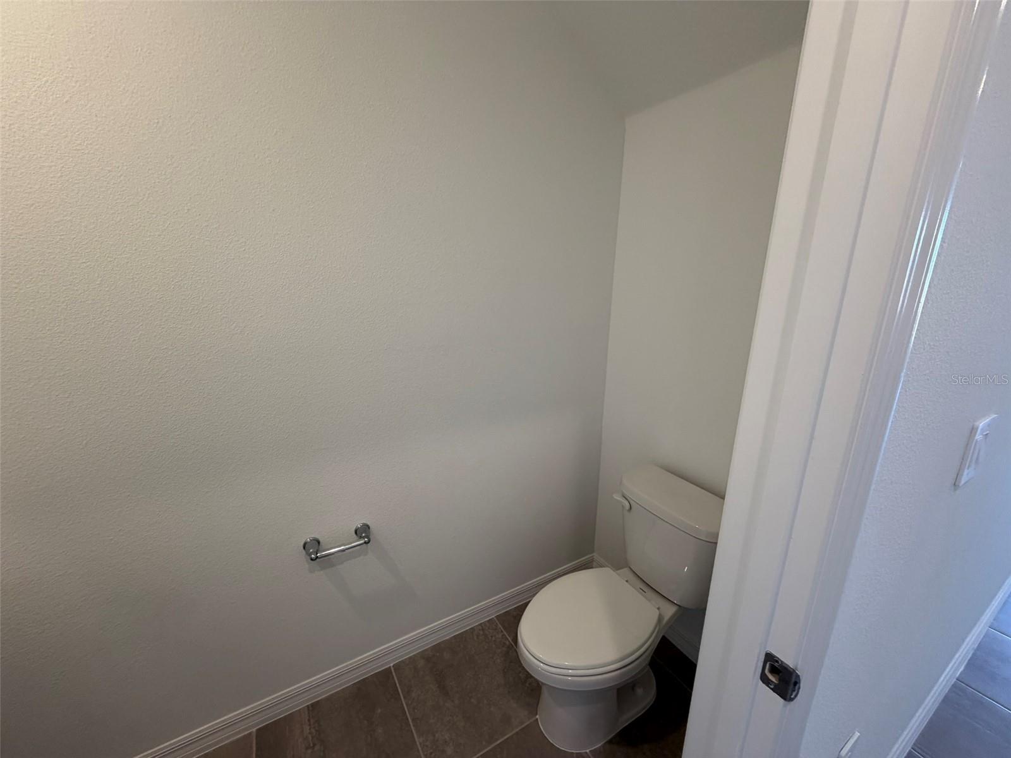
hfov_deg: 102.1
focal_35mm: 14
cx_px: 506
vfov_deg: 85.7
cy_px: 379
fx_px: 409
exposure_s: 1/120
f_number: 2.2
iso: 200
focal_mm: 2.22
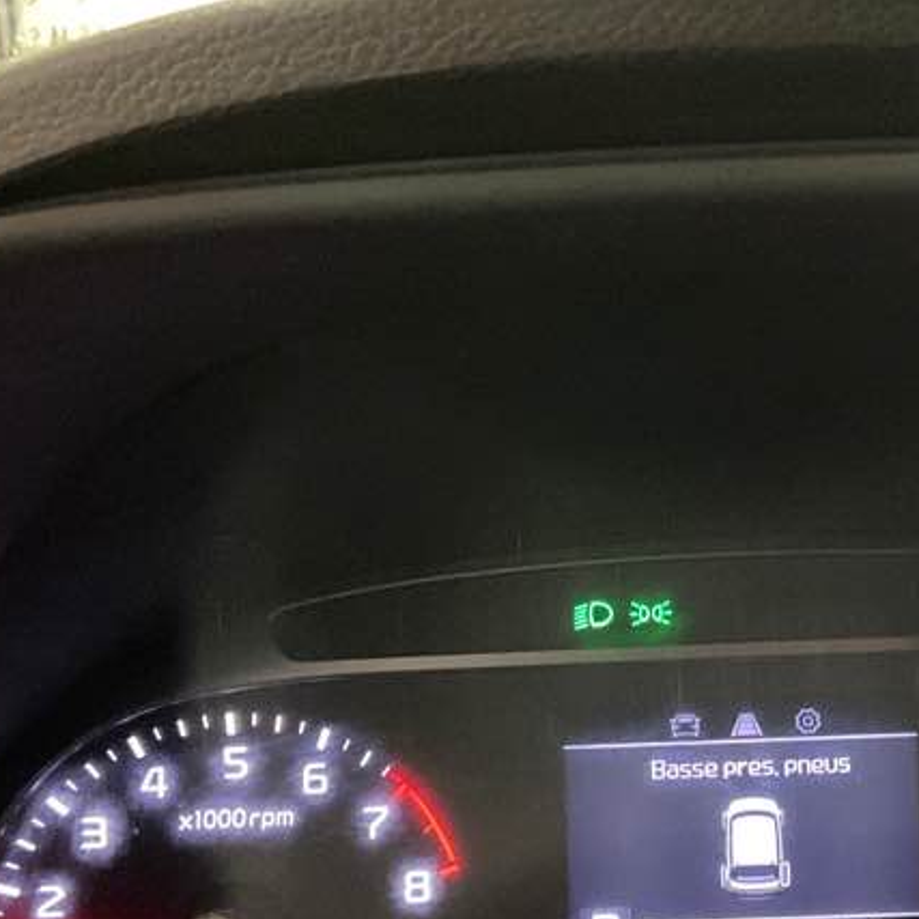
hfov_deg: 24.9
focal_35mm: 68
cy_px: 600
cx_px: 744
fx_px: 2042
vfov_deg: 25.2
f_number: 1.8
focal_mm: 3
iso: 500
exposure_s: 1/24
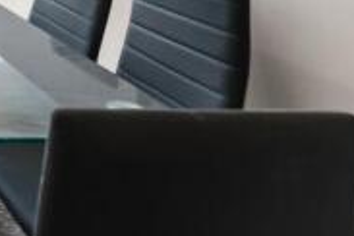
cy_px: -167
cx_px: -256
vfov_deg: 20.6
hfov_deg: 23.6
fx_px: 492
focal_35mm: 50
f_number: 8
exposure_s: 1/500
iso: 400
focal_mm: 14
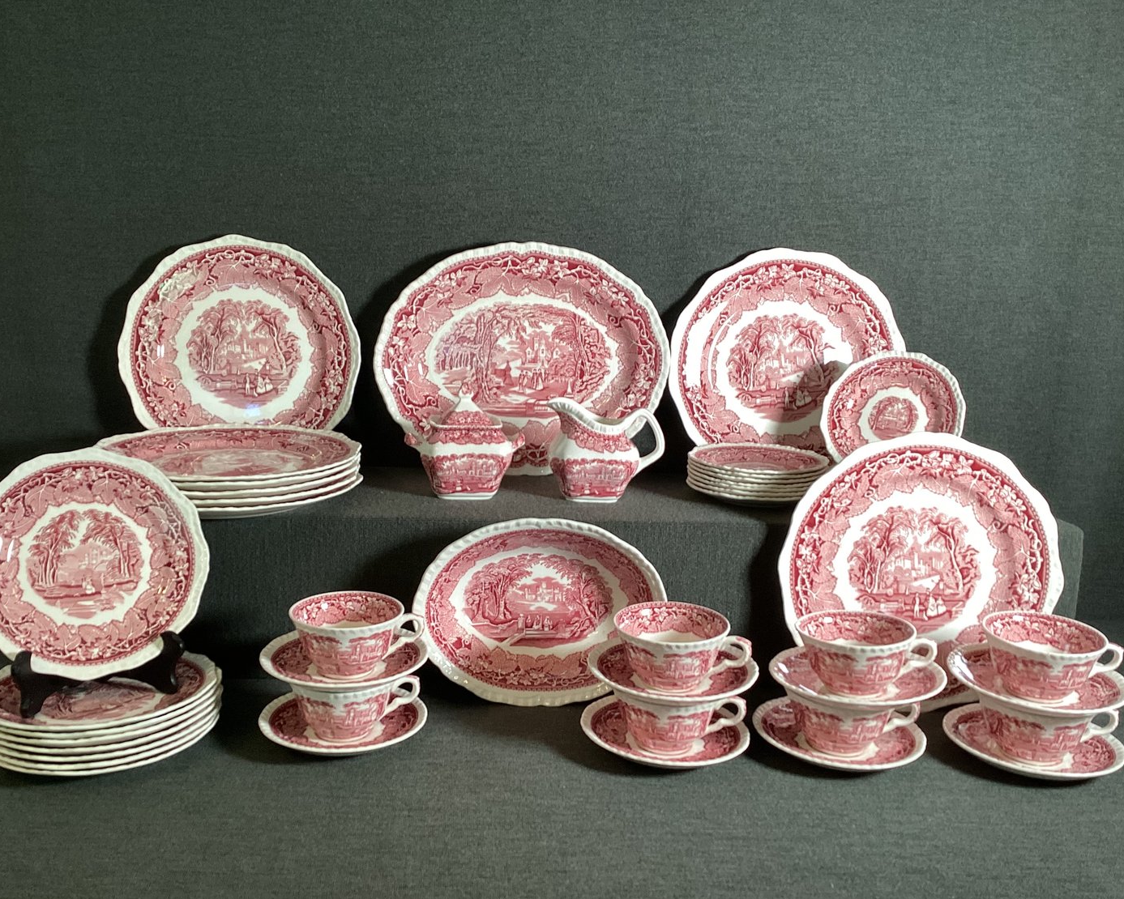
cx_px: 517
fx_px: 1098
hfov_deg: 54.2
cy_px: 456
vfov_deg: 44.6
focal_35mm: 33
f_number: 2.4
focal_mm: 3.3
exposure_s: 1/60
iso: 80
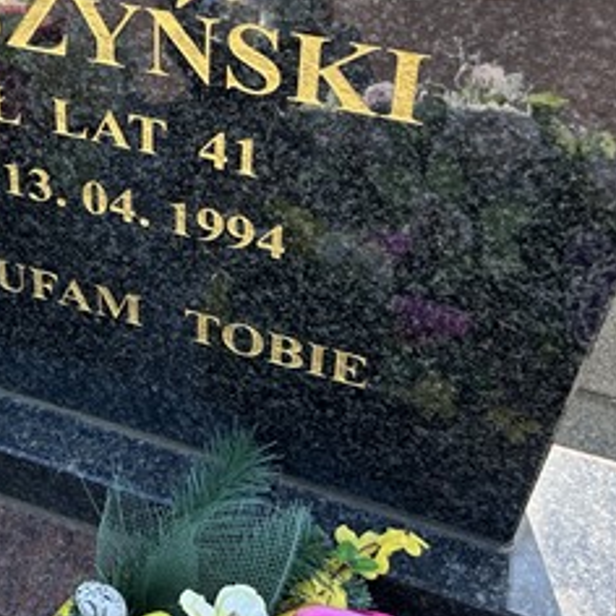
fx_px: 1188
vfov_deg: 28.0
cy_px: 63
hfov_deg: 28.2
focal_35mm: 59
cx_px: 85
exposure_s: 1/753
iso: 50
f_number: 1.5
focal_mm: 5.7
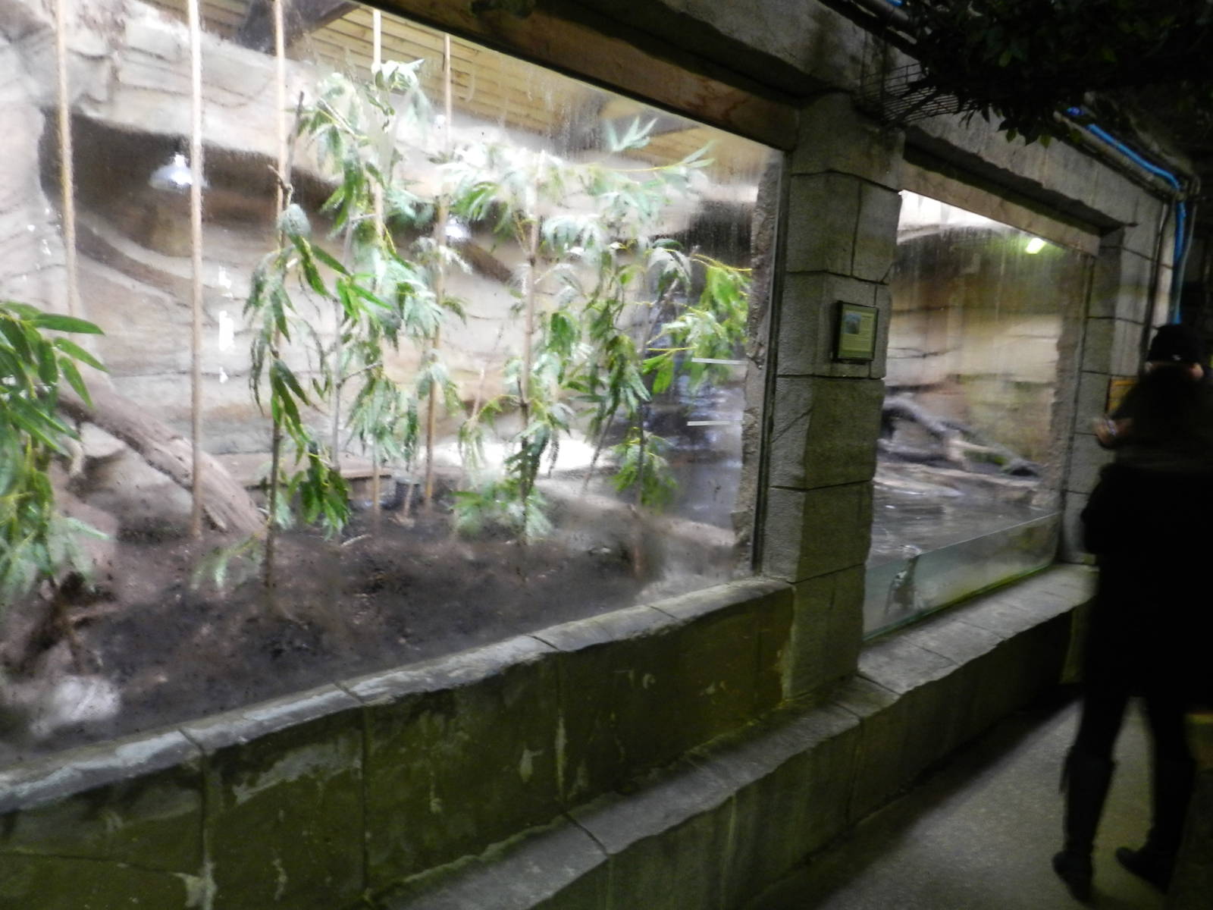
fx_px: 806
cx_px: 606
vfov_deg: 58.9
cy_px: 455
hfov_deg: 73.9
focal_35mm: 23
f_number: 3.4
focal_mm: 4
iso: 400
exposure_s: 1/5
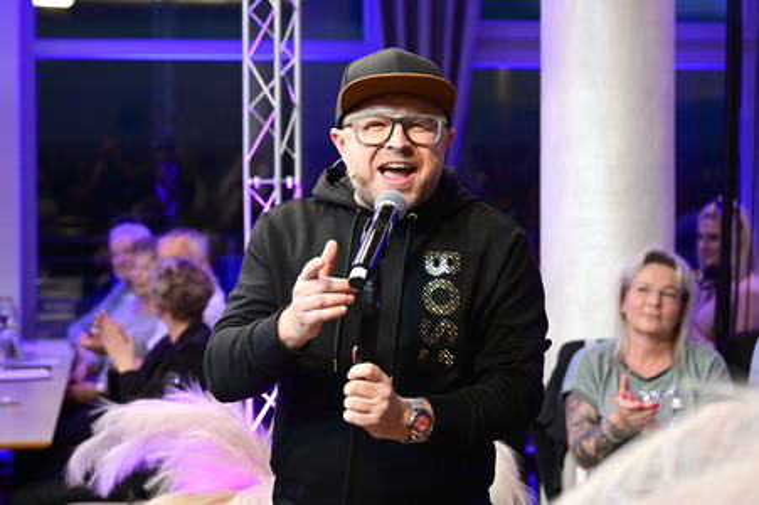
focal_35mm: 56
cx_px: 380
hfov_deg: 35.7
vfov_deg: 24.2
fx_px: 1180
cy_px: 252
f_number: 3.2
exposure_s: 1/200
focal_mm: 56
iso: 2500
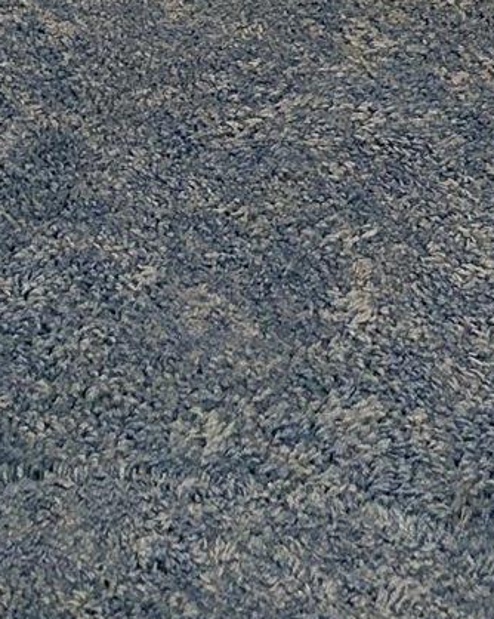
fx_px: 2560
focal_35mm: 140
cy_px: -1071
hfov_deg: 10.8
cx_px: -77
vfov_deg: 10.7
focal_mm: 5.7
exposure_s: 1/60
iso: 250
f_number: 1.5
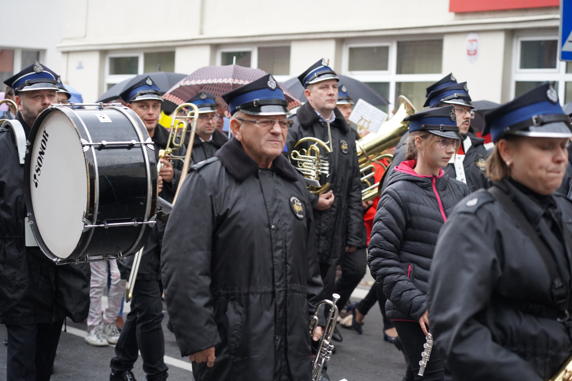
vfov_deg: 16.5
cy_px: 190
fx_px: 1319
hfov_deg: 24.5
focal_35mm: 83
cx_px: 286
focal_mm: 83
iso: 4000
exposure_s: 1/160
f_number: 4
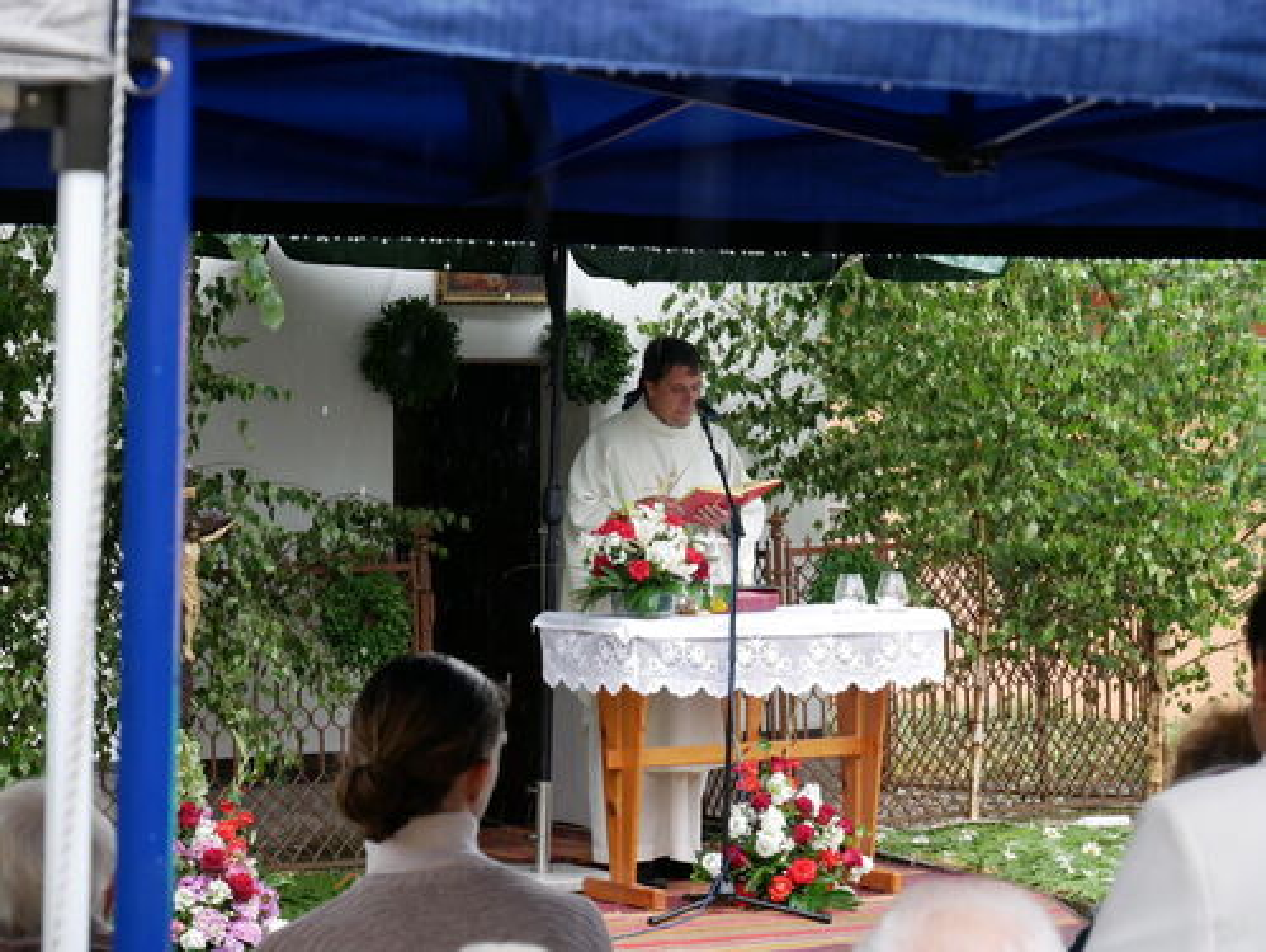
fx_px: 4392
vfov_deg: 12.4
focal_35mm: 120
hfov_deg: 16.4
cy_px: 476
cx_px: 633
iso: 640
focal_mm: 60
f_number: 5.6
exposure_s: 1/250
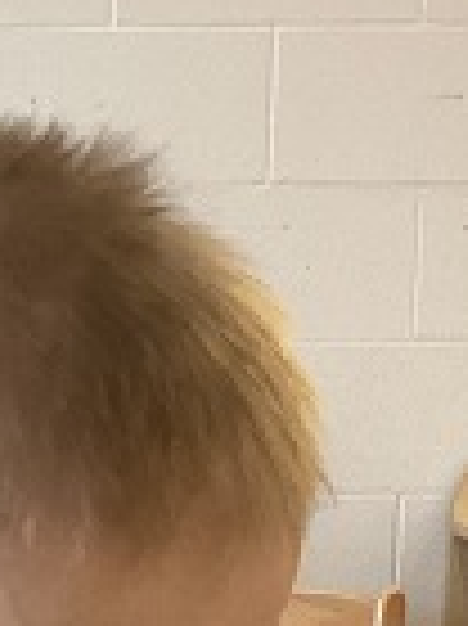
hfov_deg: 9.8
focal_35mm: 149
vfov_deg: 12.5
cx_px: -104
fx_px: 2690
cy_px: 973
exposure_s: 1/40
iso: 400
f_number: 2.4
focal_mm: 3.3
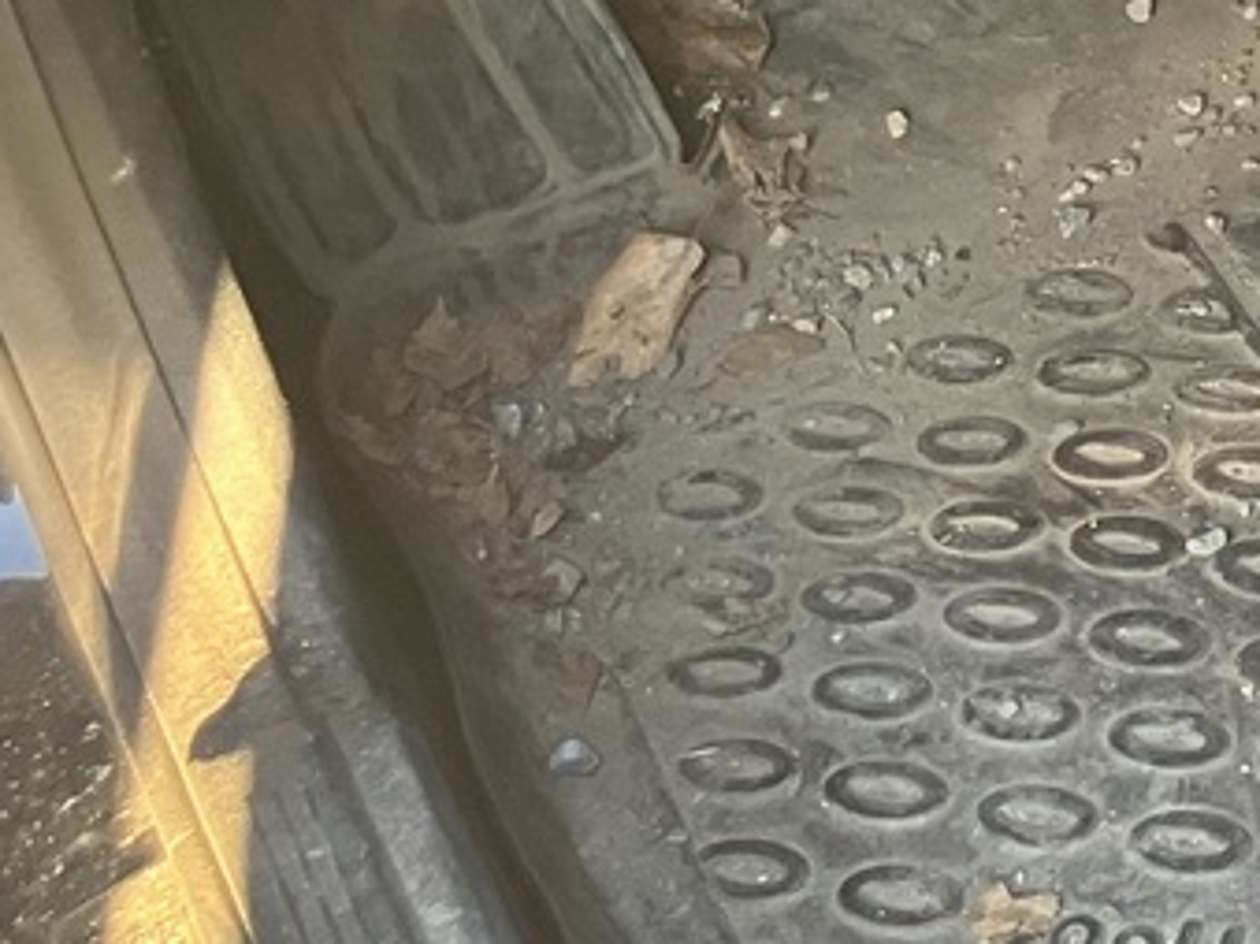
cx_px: 2390
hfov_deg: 14.3
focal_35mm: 119
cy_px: -249
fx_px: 4330
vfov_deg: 12.1
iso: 80
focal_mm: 3.99
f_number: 1.8
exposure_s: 1/60
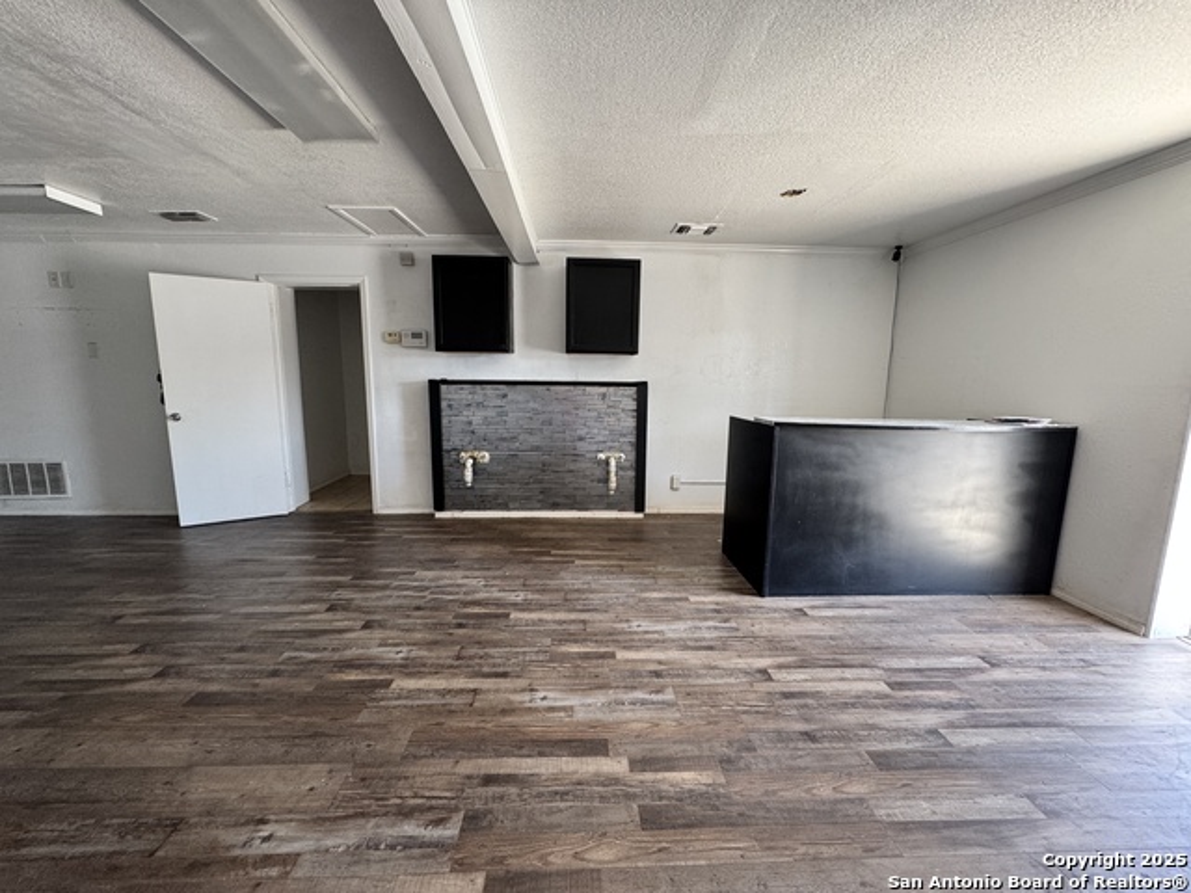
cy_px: 446
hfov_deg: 102.1
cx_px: 596
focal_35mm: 14
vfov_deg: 85.7
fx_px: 482
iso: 200
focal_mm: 2.22
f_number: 2.2
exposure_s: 1/99
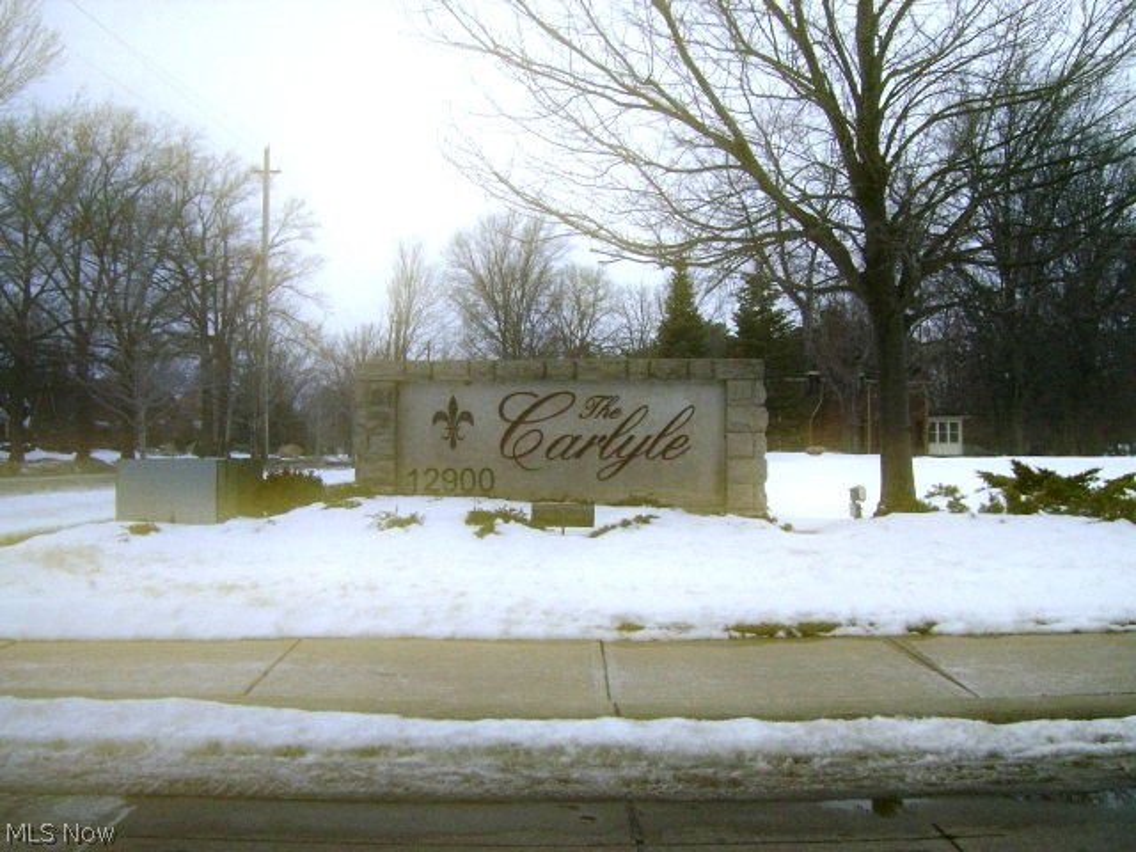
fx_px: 1181
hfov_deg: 51.4
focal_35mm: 36
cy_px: 426
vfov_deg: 39.7
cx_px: 568
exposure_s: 1/1029
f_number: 4.7
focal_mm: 6
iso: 100
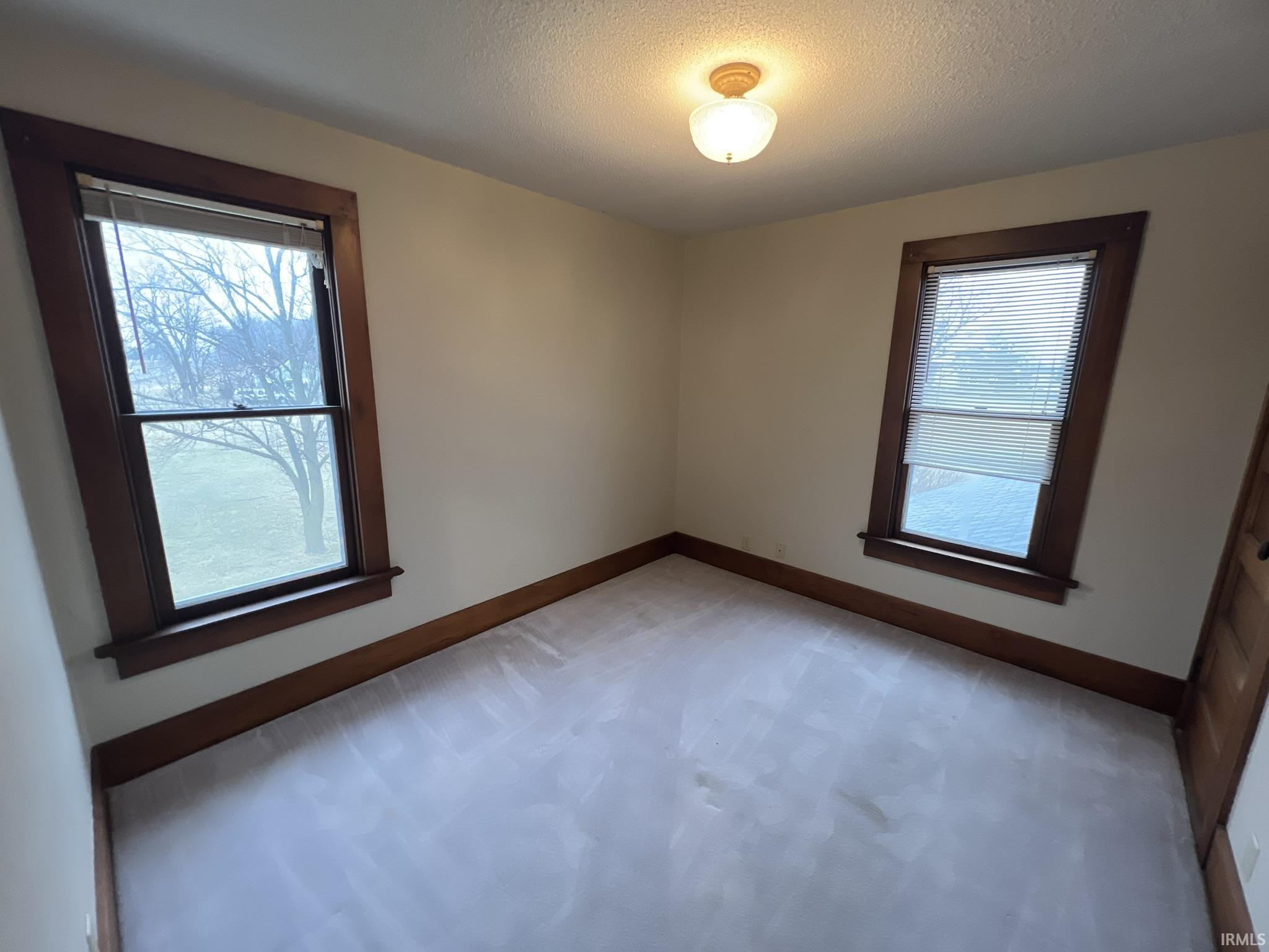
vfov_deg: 89.9
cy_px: 476
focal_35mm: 13
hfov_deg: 106.2
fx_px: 477
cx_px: 634
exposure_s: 1/60
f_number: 1.8
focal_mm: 1.57
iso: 400
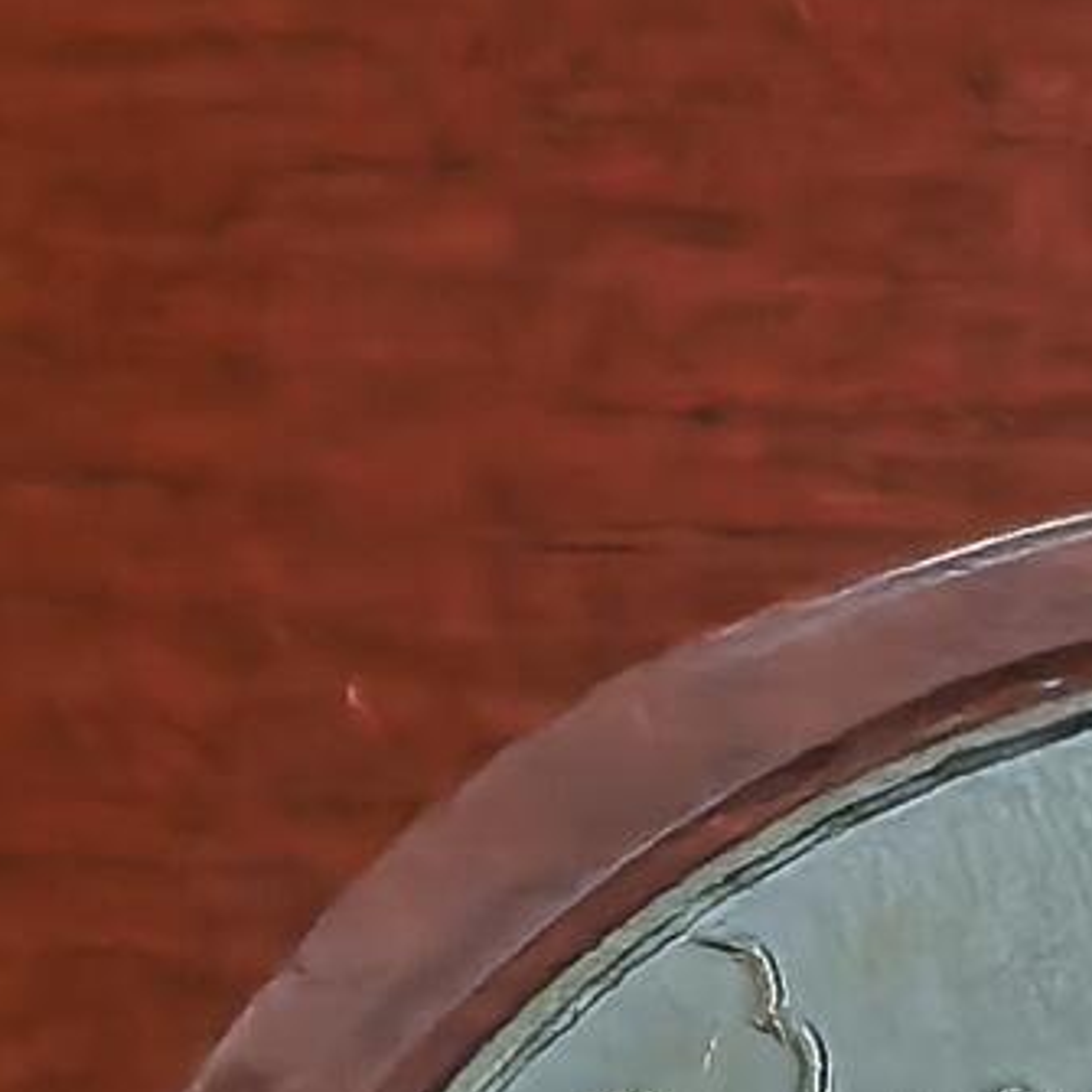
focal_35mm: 114
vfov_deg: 13.9
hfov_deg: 14.7
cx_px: 1363
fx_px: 4069
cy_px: 1858
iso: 160
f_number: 2.2
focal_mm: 1.68
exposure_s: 1/50
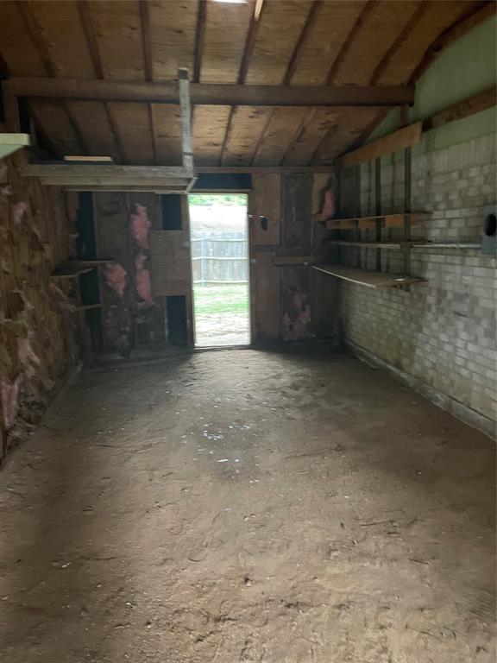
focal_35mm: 26
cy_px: 332
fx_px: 498
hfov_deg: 53.1
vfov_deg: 67.3
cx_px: 248
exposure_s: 1/30
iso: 800
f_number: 1.6
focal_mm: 4.2
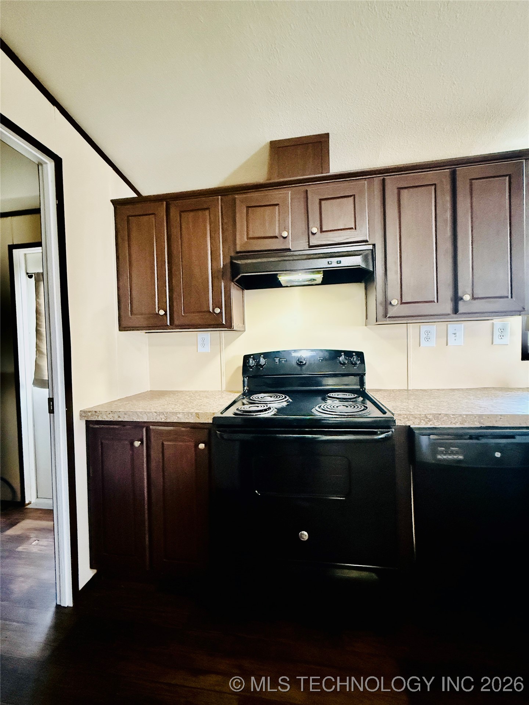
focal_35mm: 14
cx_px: 264
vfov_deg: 102.1
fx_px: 285
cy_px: 352
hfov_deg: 85.7
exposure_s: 1/60
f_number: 2.2
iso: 1250
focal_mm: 2.22
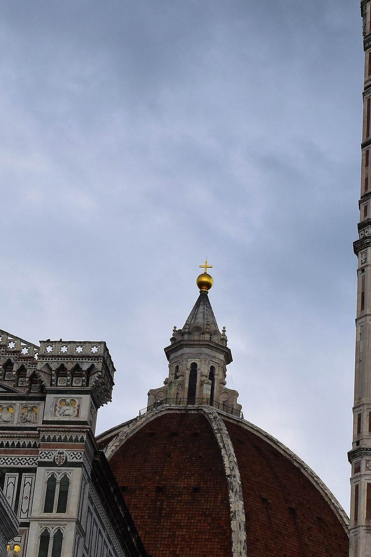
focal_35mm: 104
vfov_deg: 19.6
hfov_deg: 13.1
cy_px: 245
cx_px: 314
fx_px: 1607
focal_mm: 35
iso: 400
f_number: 11
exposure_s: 1/500
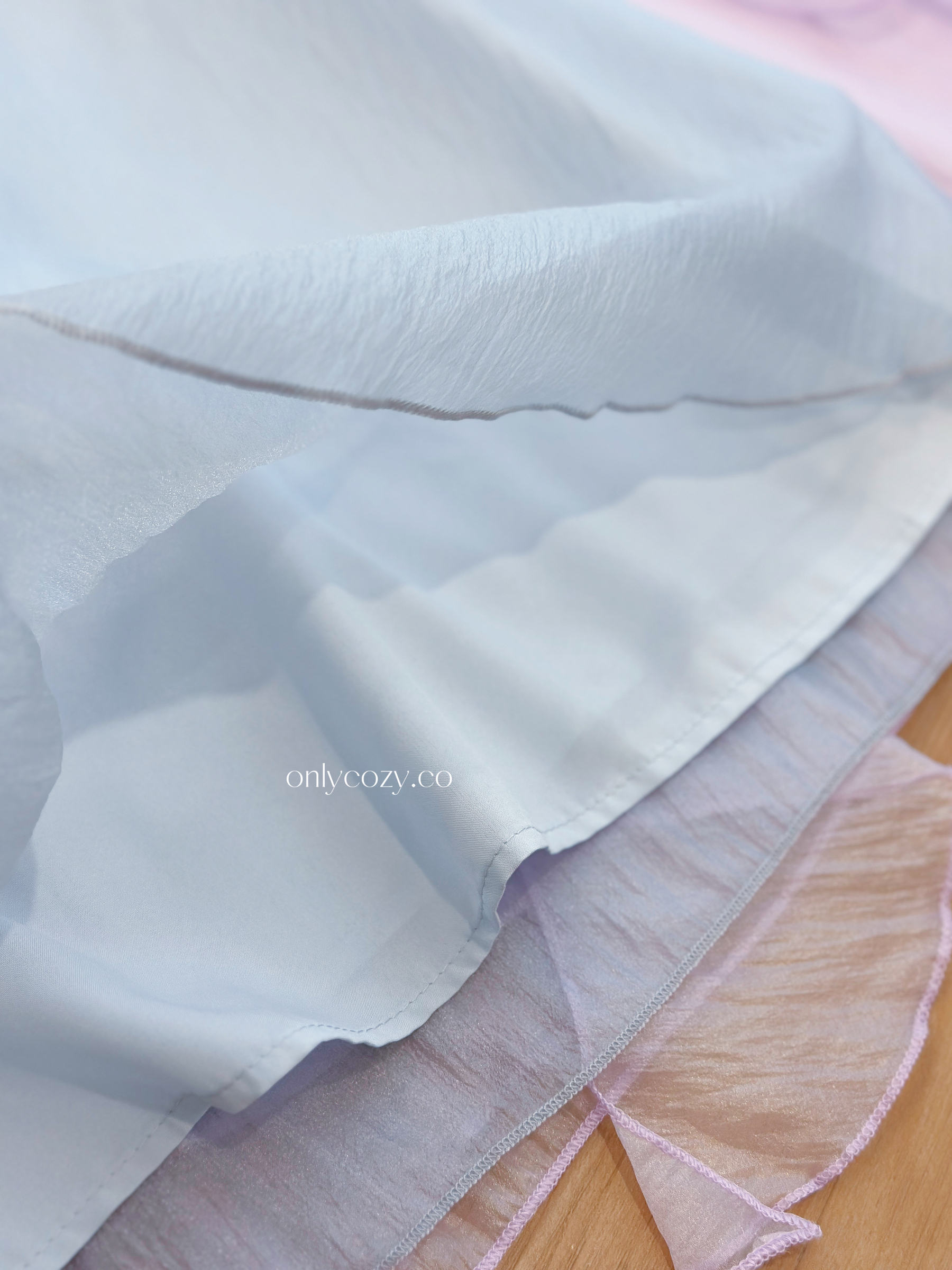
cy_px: 635
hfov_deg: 30.3
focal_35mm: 48
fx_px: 1760
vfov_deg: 39.7
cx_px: 476
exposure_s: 1/50
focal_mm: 6.86
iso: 80
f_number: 1.78
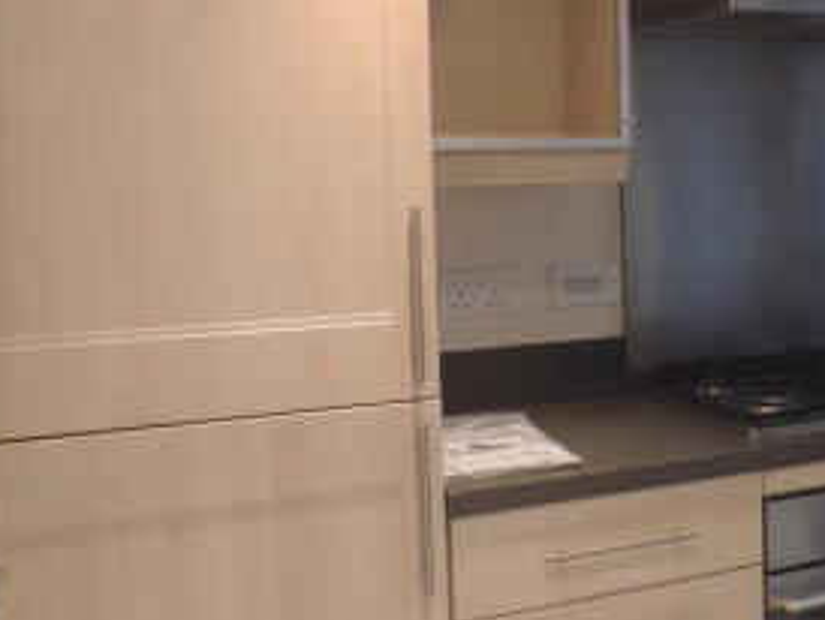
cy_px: 242
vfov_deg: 28.5
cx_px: 796
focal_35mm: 51
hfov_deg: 34.6
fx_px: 1217
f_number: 3
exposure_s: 1/13
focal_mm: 4.3
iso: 400
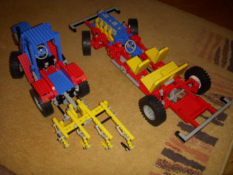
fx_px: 256
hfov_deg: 49.0
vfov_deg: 37.7
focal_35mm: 38
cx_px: 116
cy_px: 88
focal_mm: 6.3
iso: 100
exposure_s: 1/30
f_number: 3.3
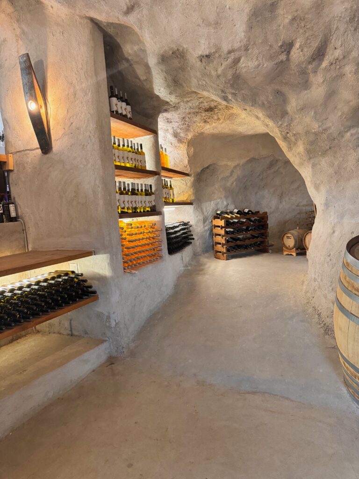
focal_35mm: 24
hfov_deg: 56.8
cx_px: 180
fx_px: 332
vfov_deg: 71.6
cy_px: 240
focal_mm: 6.76
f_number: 1.78
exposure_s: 1/50
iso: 500
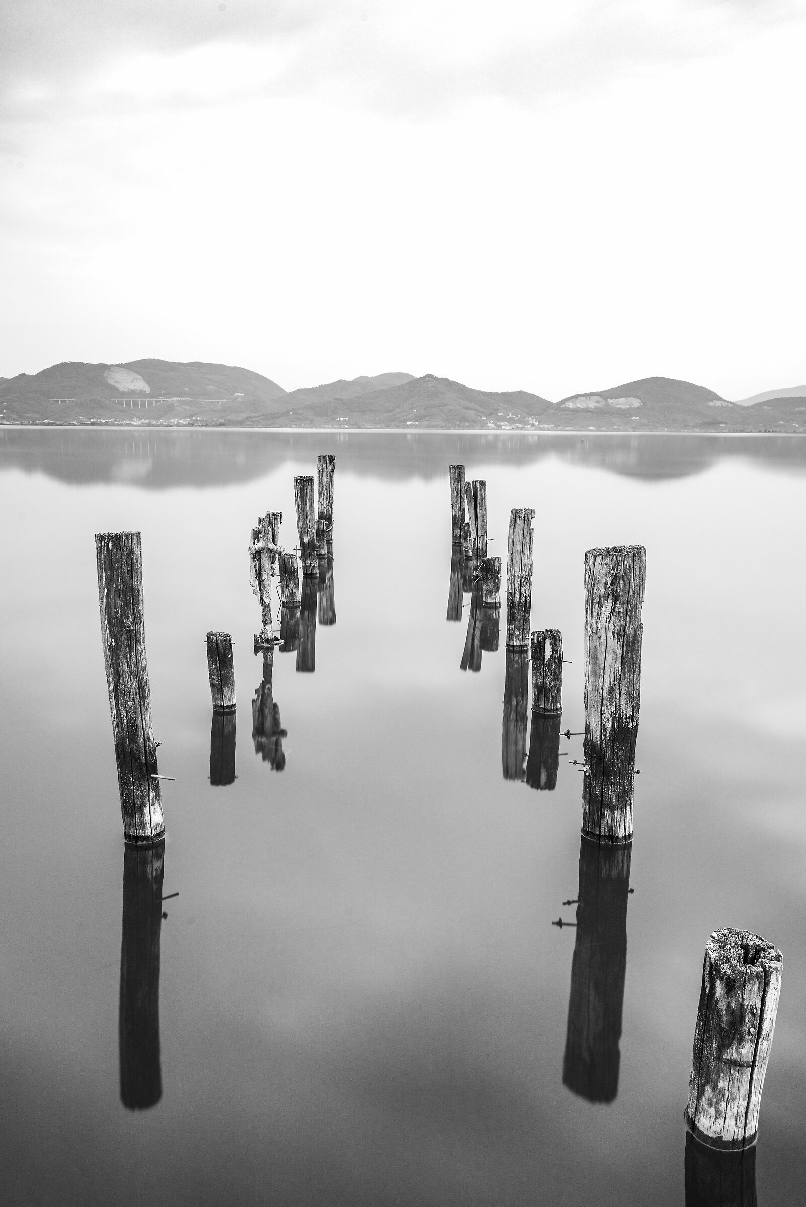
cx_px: 403
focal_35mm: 28
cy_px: 604
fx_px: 939
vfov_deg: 65.5
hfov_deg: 46.4
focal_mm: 28
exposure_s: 120
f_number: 11
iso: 64
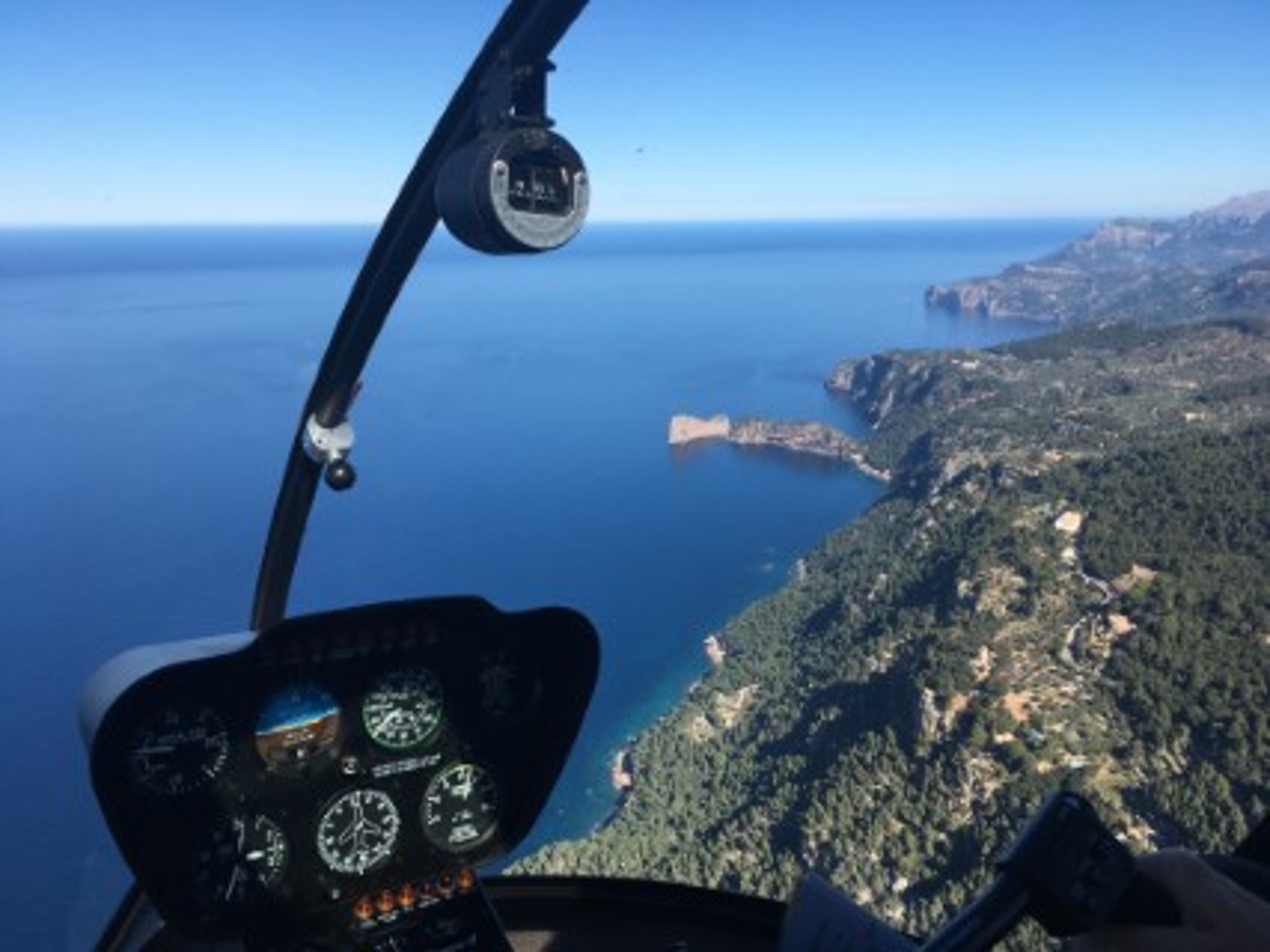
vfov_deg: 48.2
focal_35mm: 29
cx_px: 635
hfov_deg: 61.7
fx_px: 1064
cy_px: 476
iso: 25
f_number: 2.2
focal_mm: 4.15
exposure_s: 1/1261
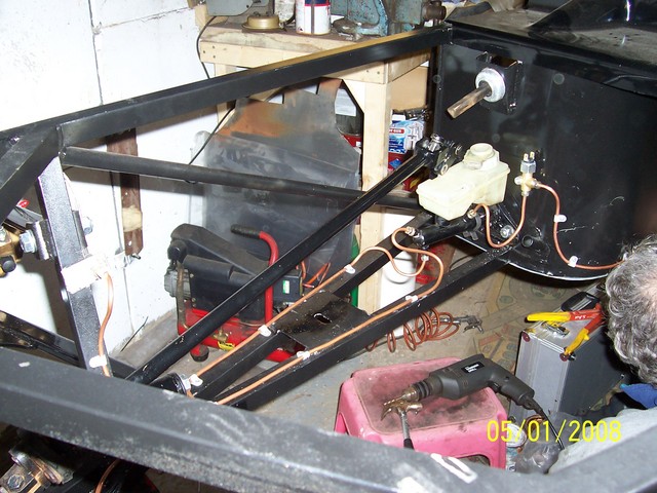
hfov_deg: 50.1
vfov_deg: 38.7
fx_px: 702
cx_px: 328
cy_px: 246
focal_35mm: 37
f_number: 2.8
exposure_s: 1/60
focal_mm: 5.6
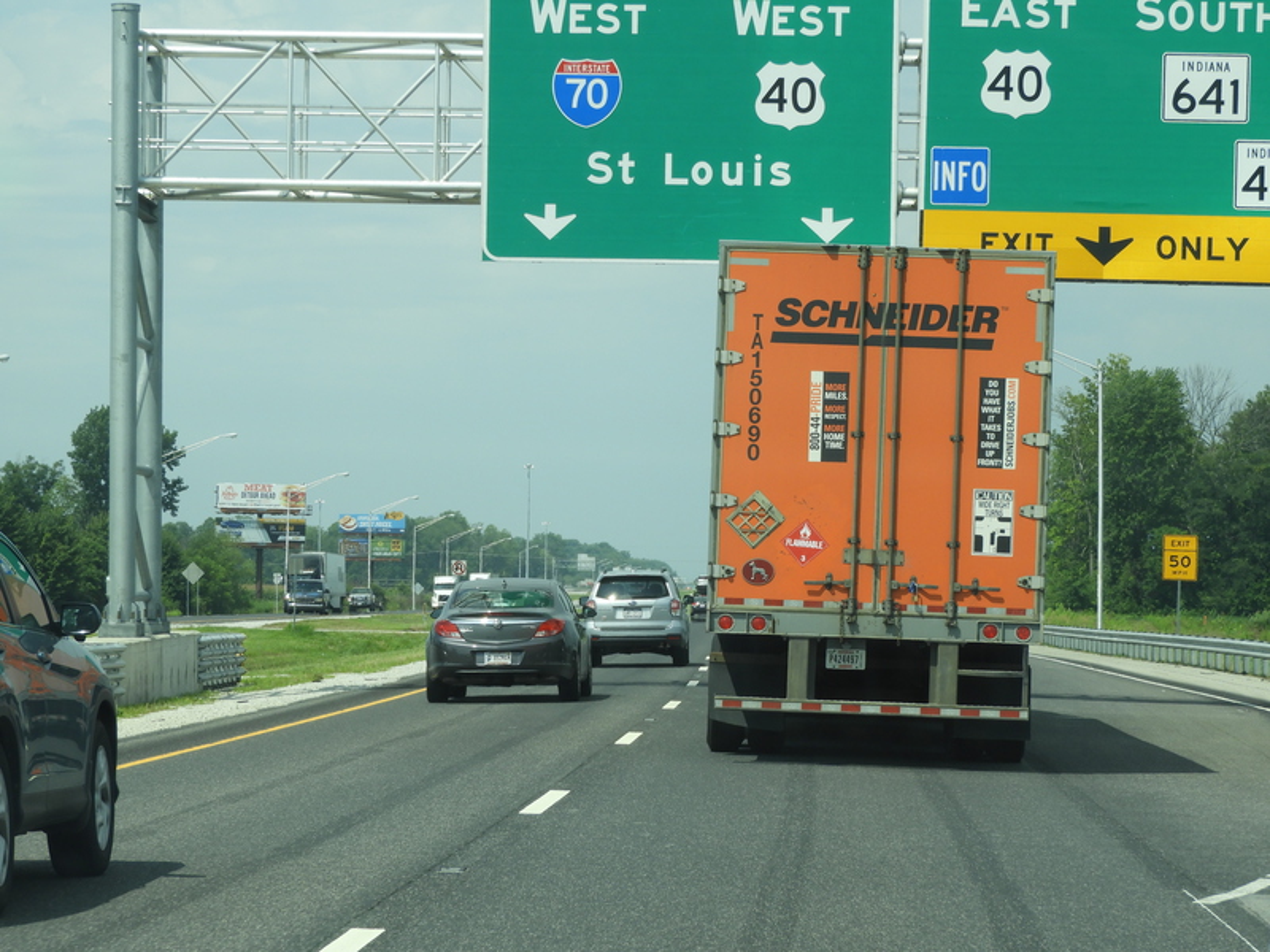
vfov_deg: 11.9
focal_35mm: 125
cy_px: 476
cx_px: 635
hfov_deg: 15.8
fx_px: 4586
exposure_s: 1/500
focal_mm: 22.4
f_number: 5
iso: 100
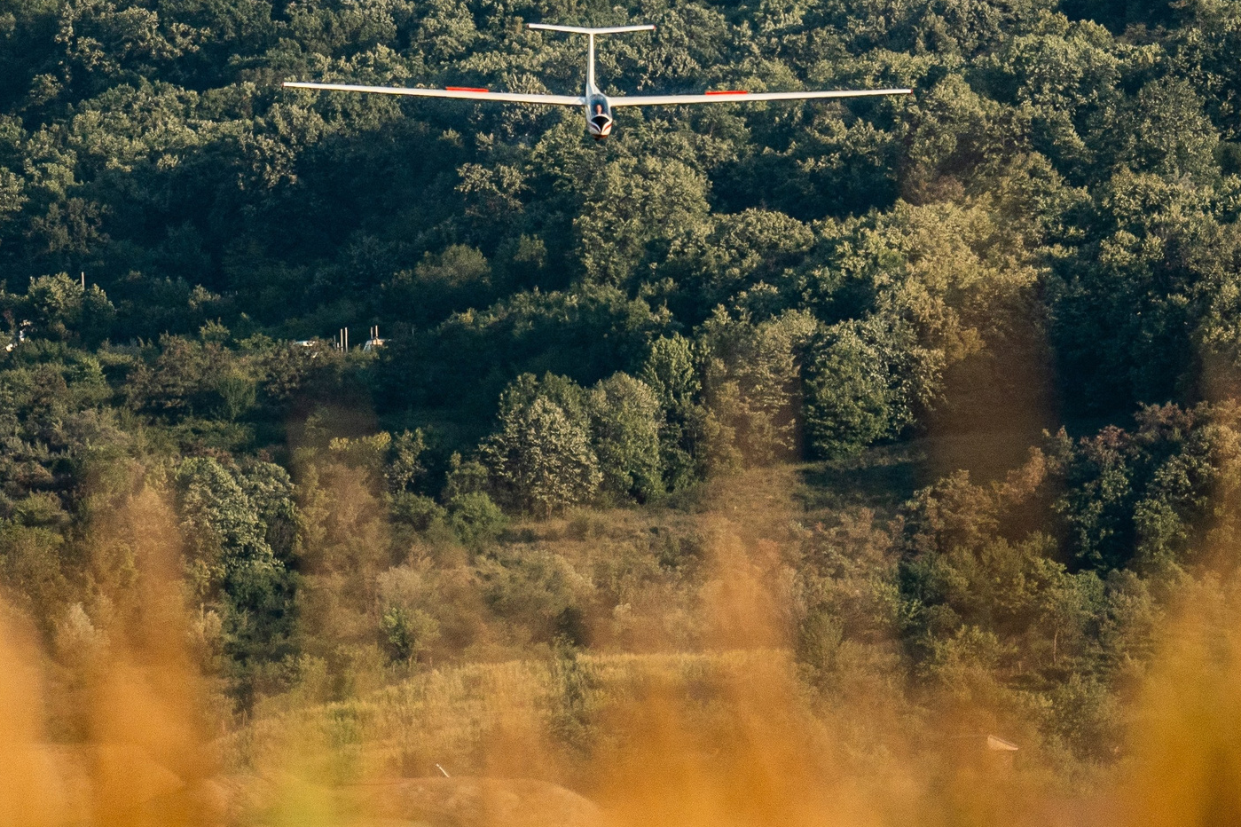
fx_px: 31533
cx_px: 595
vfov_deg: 1.5
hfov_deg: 2.3
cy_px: 296
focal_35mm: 915
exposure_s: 1/1600
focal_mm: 500
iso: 400
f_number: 6.7
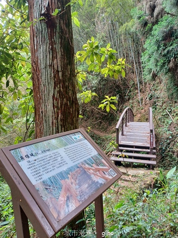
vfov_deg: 69.4
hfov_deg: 54.9
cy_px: 119
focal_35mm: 25
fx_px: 171
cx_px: 89
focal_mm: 4.6
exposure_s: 1/50
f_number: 1.8
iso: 80
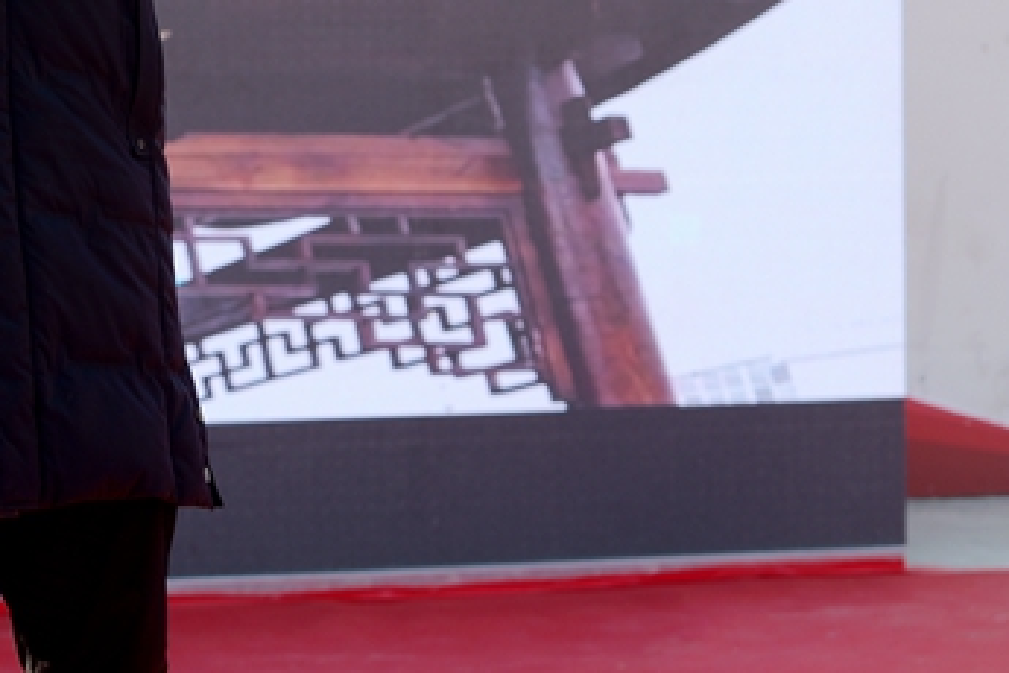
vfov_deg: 9.3
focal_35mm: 146
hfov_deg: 13.8
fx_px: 4092
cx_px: -47
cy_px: 19
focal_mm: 63
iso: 100
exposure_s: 1/320
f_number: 4
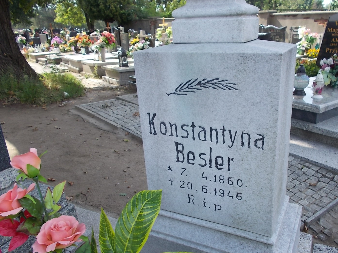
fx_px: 293
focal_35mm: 30
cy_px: 132
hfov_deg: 59.7
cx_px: 194
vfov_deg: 46.8
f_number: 3.2
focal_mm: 4.6
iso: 80
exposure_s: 1/320
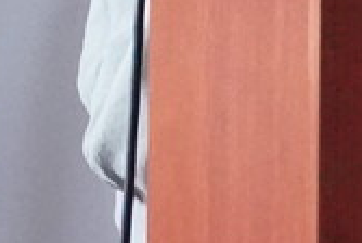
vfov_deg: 0.9
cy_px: -452
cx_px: 700
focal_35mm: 1548
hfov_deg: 1.3
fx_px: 15592
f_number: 5.6
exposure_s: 1/250
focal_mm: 135
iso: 8000
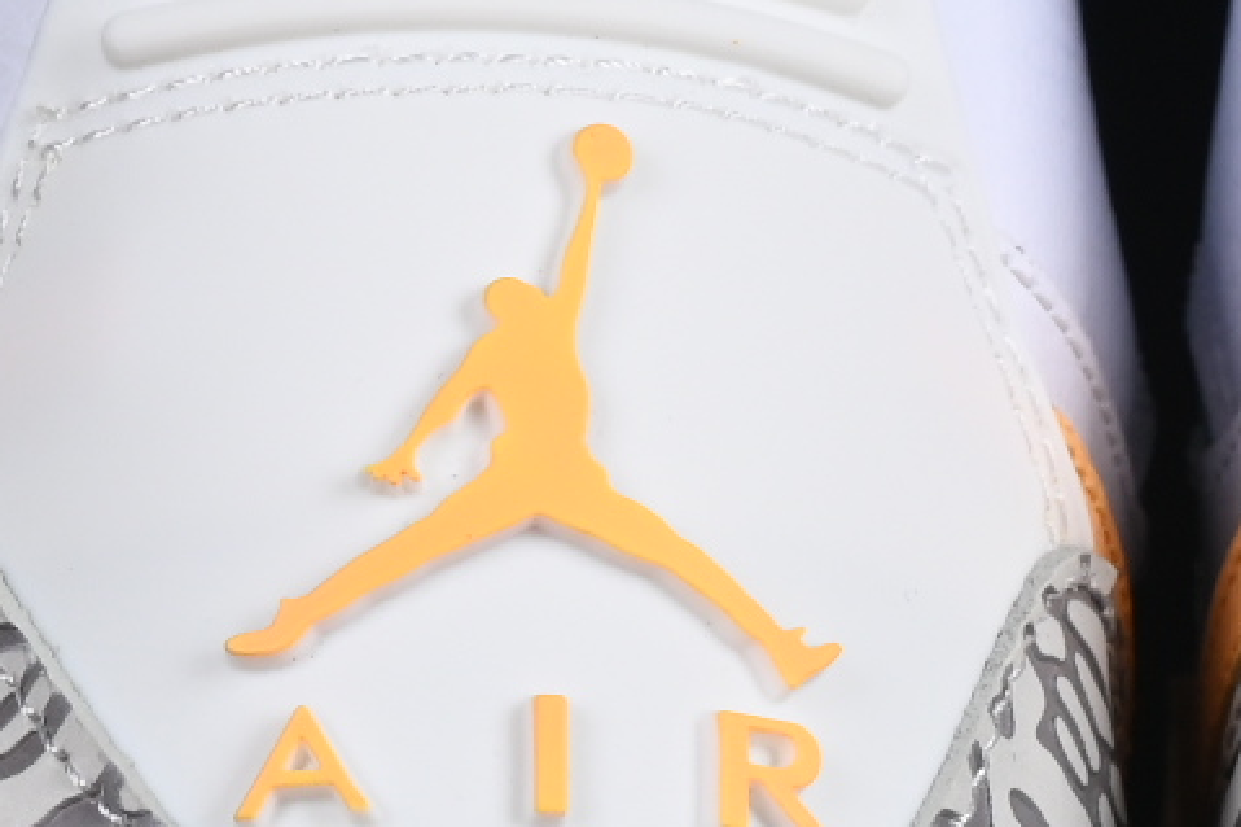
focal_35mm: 436
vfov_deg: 3.2
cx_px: 1176
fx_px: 15024
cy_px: 433
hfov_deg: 4.7
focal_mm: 50
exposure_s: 1/80
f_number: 8
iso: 160
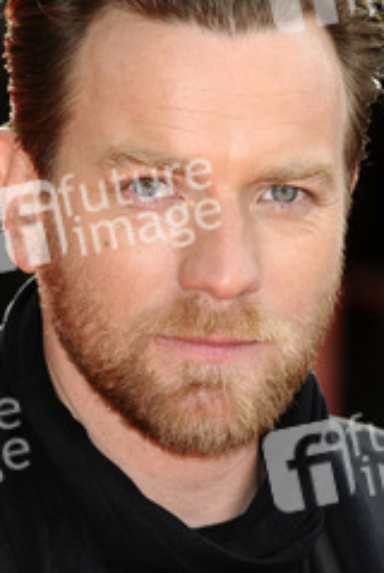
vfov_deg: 5.3
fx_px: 6203
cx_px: 169
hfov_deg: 3.5
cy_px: 336
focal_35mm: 389
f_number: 4.5
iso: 320
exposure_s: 1/200
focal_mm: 155
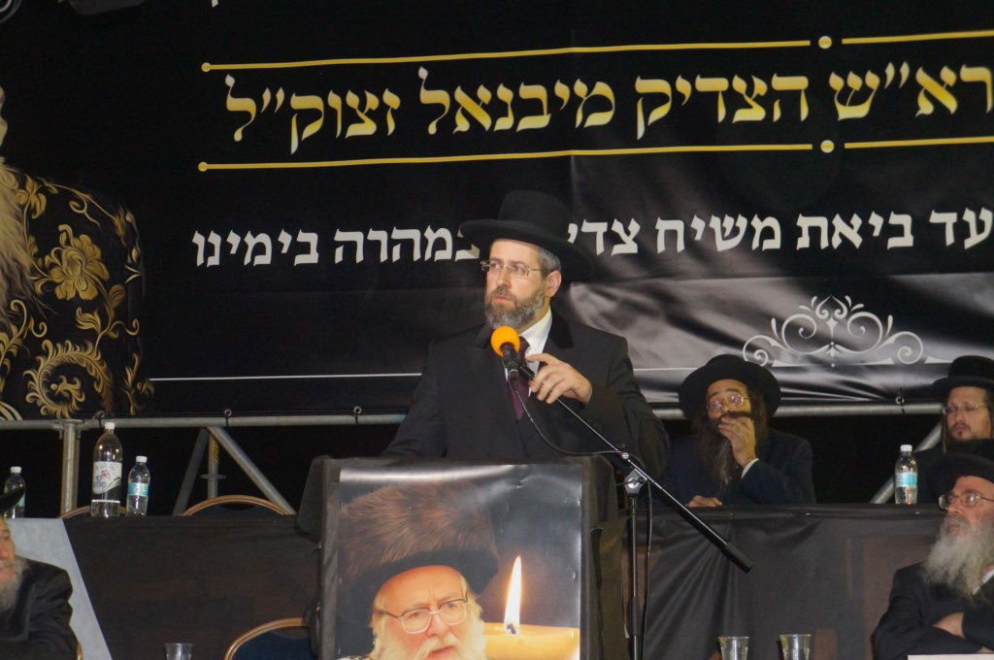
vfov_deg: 16.5
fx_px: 2275
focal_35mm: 82
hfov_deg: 24.6
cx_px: 497
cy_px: 330
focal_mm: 55
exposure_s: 1/60
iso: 3200
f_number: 5.6
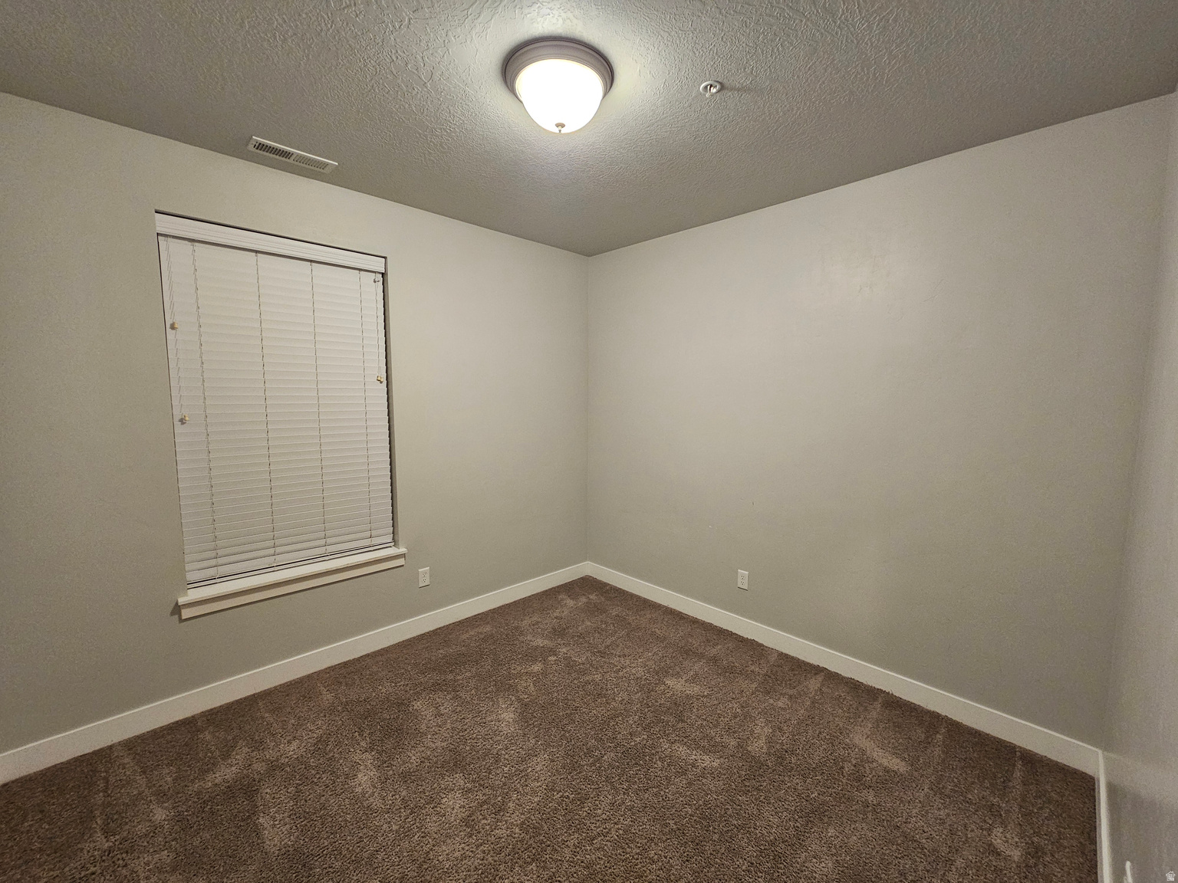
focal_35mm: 13
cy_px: 442
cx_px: 589
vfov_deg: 89.9
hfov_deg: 106.2
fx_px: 442
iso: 400
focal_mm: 2.2
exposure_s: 1/30
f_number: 2.2
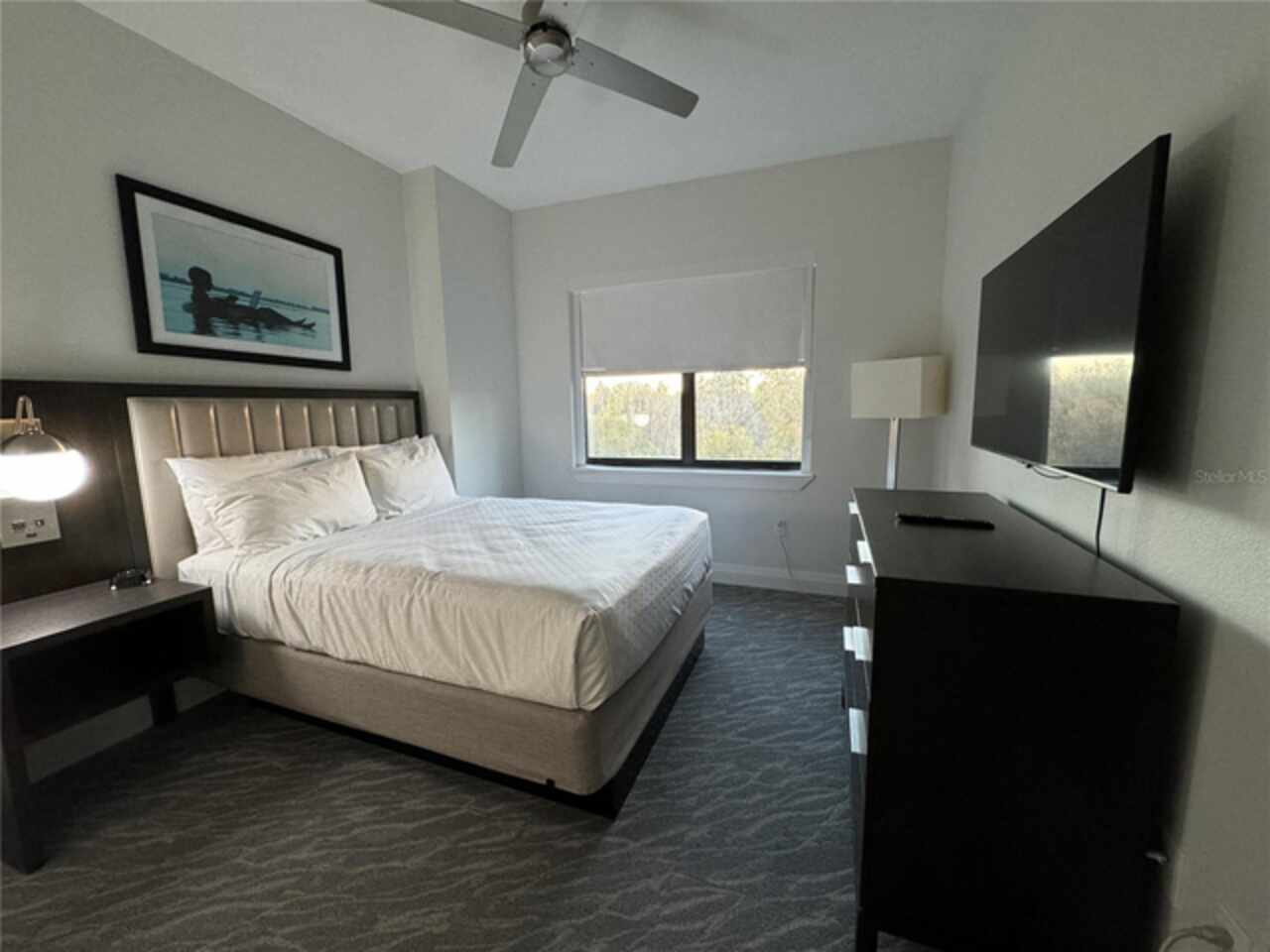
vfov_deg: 85.7
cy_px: 476
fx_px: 514
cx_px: 635
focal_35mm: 14
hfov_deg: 102.1
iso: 250
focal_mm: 2.22
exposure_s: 1/120
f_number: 2.2
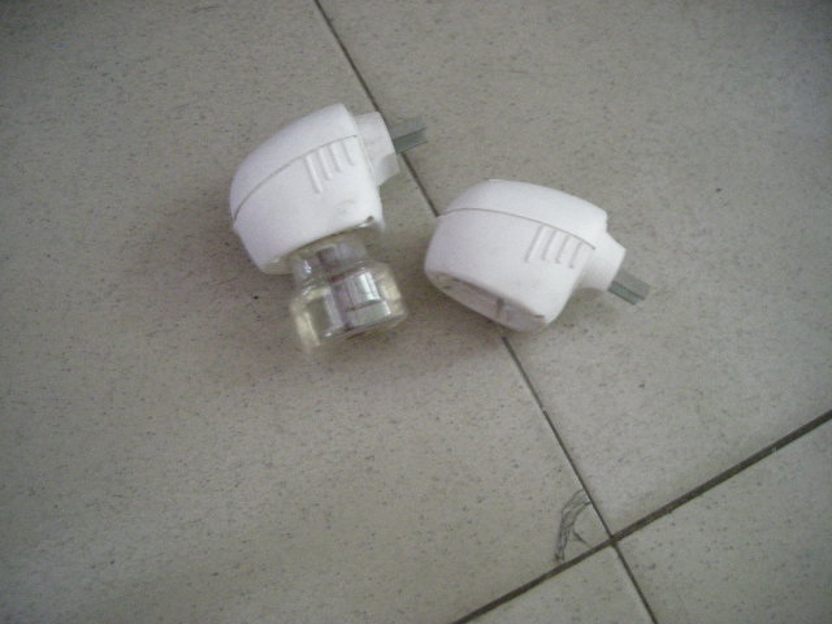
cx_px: 416
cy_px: 312
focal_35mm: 35
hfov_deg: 52.6
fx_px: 841
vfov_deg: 40.7
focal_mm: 5.7
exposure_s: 1/8
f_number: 2.8
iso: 529
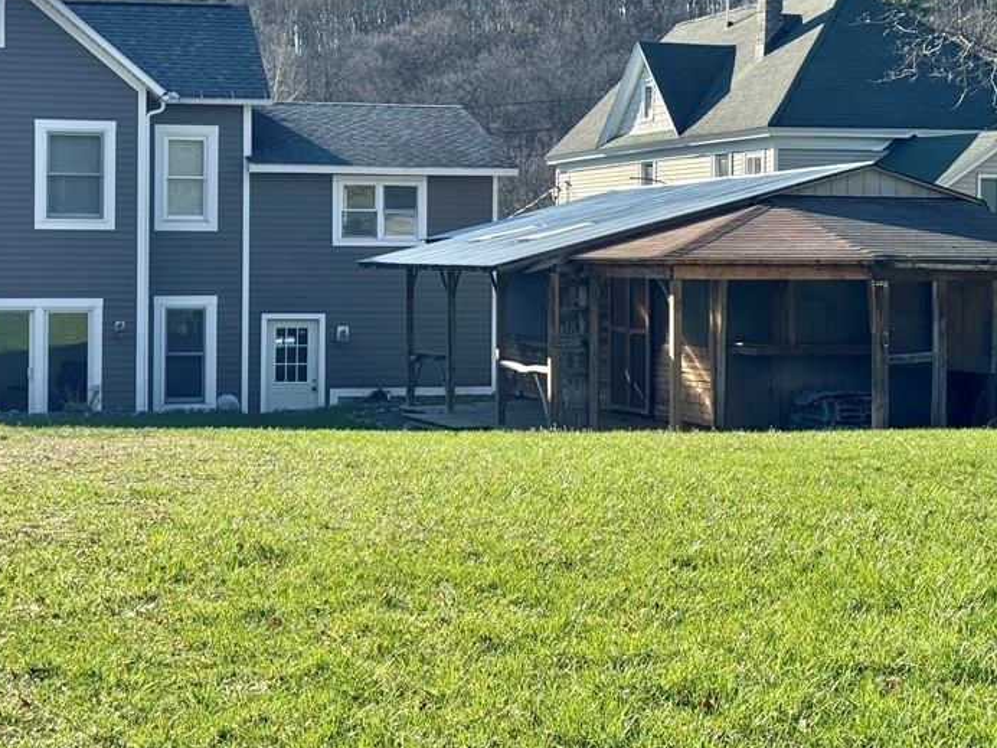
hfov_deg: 27.3
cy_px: 241
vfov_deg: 20.6
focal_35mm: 71
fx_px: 2045
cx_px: 399
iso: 64
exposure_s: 1/2513
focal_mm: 6.76
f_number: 1.78
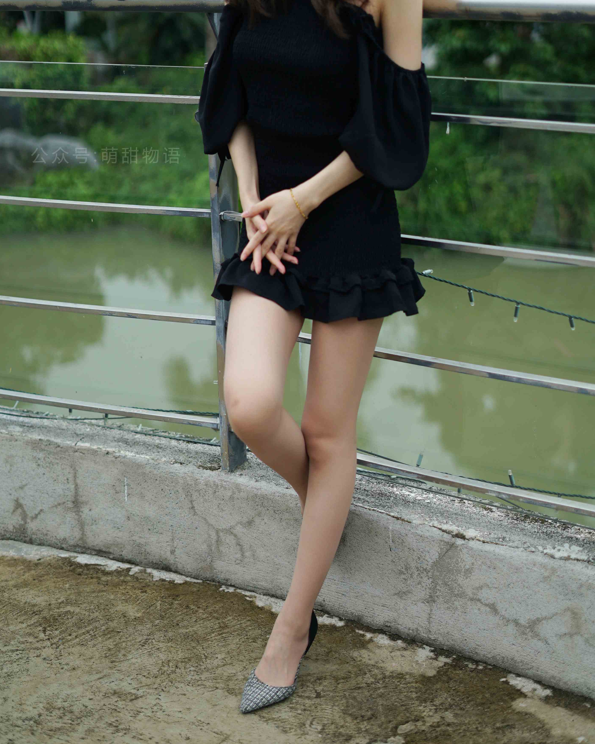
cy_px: 325
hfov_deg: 26.7
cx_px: 297
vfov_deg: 33.0
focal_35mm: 57
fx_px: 1255
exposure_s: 1/3200
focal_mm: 50
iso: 200
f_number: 2
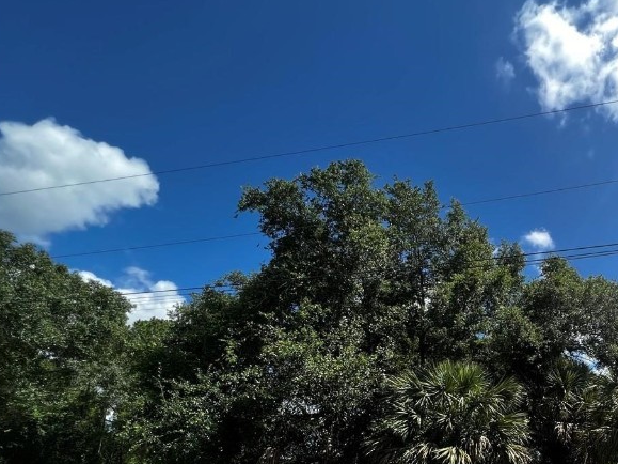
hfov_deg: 63.9
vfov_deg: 55.2
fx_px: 411
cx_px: 535
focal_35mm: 23
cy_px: 365
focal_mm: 1.57
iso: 32
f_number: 1.8
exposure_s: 1/511
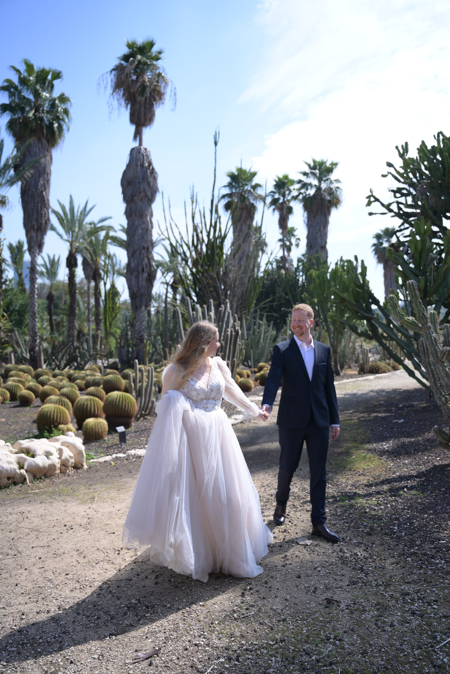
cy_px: 337
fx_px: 581
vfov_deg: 60.3
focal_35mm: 31
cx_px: 225
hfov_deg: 42.4
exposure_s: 1/1000
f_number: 3.5
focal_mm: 31
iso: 100
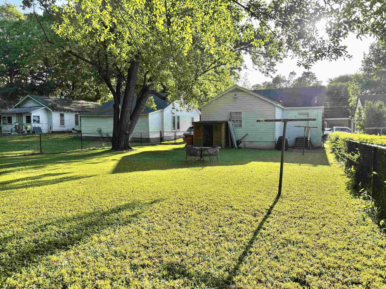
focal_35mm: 26
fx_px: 290
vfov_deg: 53.1
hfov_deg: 67.3
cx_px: 193
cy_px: 144
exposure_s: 1/978
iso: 50
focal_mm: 5.96
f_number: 1.6
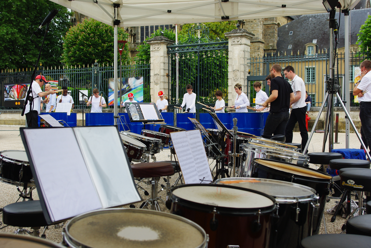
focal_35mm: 49
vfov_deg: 27.6
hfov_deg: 40.3
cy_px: 124
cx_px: 186
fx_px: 506
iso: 200
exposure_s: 1/180
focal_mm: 32.5
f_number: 6.7
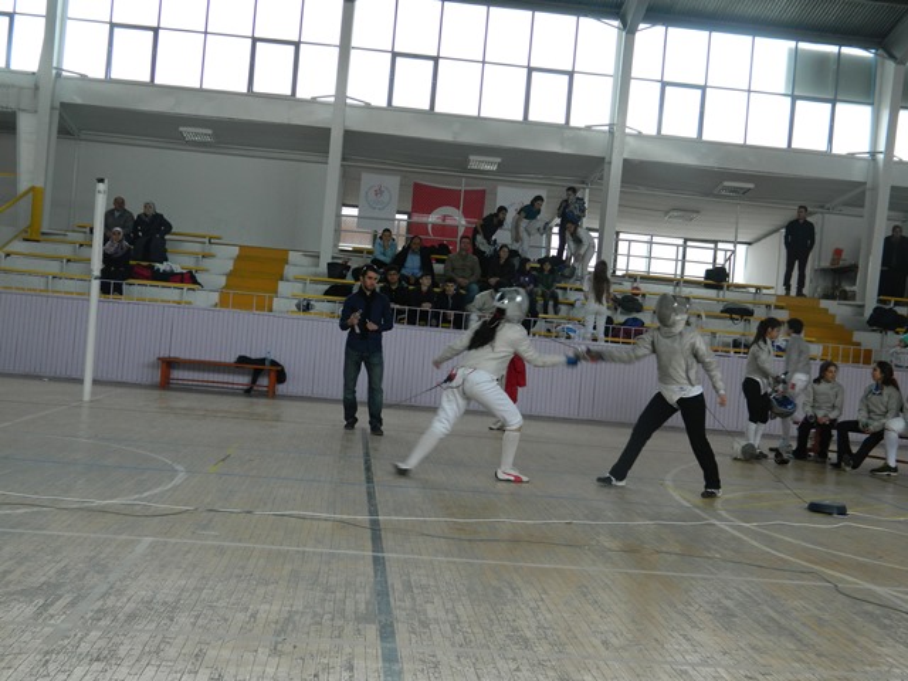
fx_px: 1075
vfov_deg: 35.1
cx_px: 454
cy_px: 340
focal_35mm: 41
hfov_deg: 45.8
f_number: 3.5
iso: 140
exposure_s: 1/40
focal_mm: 7.3
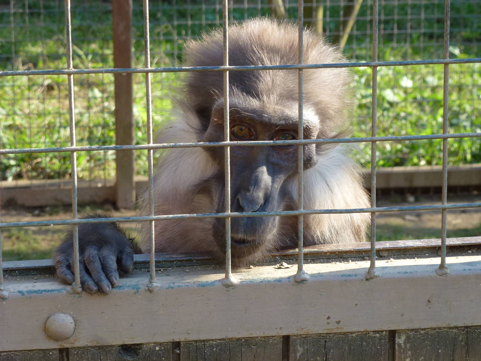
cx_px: 240
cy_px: 180
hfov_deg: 20.4
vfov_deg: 15.4
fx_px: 1334
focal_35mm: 96
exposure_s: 1/80
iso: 125
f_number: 5
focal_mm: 17.3
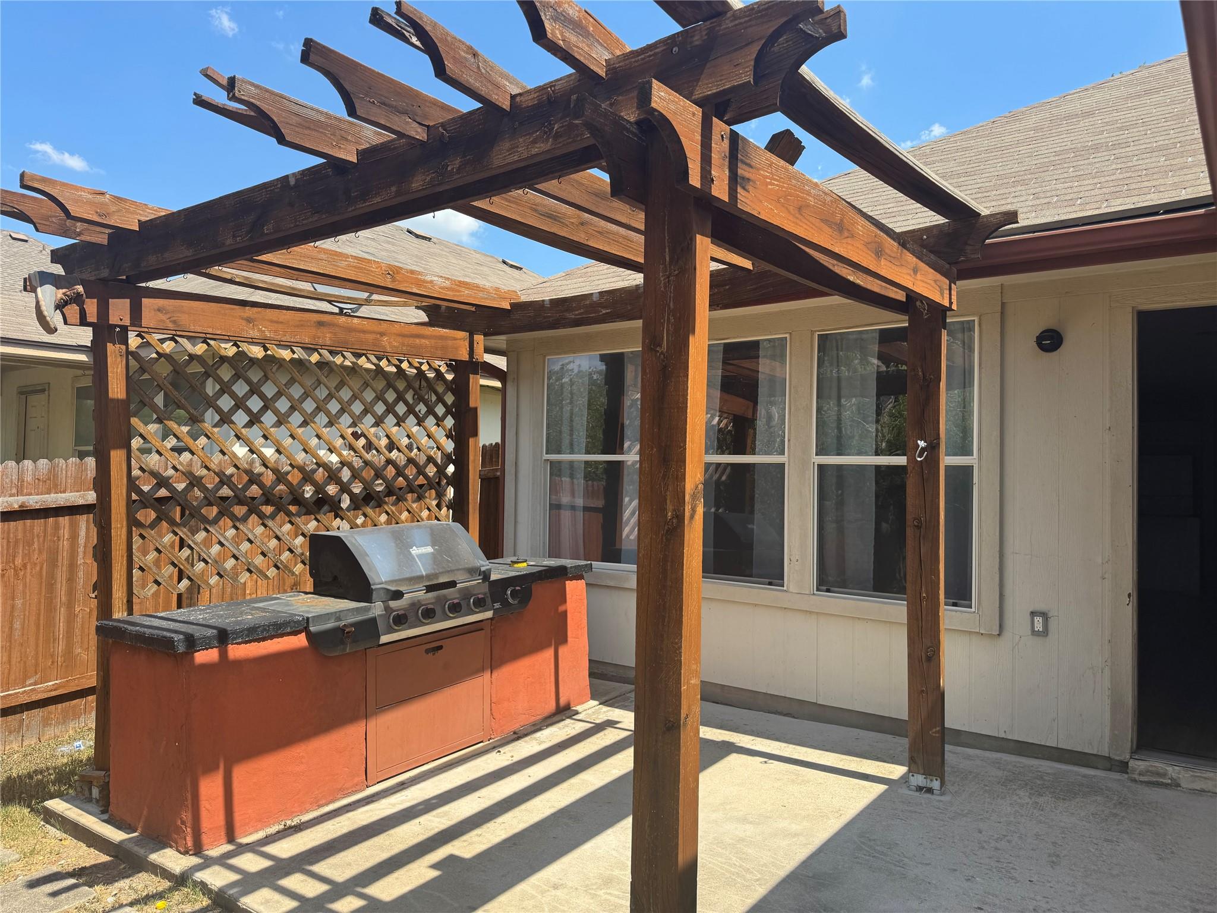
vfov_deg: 56.8
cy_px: 456
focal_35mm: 24
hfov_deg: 71.6
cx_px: 608
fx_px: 844
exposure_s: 1/2252
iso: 80
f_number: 1.78
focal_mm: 6.76
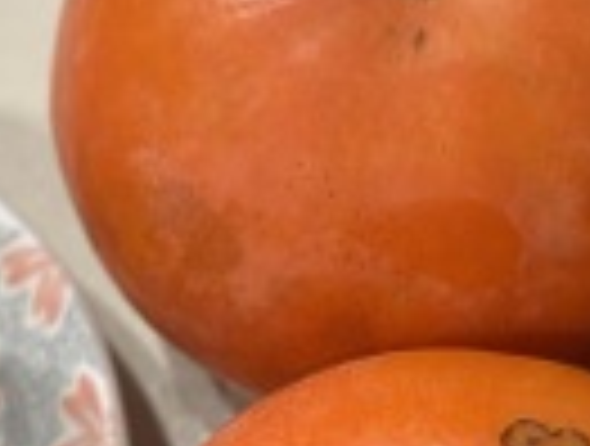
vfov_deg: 15.4
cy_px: 432
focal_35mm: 95
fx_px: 1624
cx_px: 248
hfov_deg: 20.6
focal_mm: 5.7
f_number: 1.5
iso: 200
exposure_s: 1/60
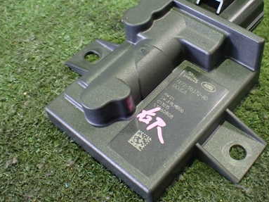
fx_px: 365
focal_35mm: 47
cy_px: 73
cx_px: 160
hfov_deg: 40.3
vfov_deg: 30.7
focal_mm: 5.4
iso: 800
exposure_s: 1/30
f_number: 2.3
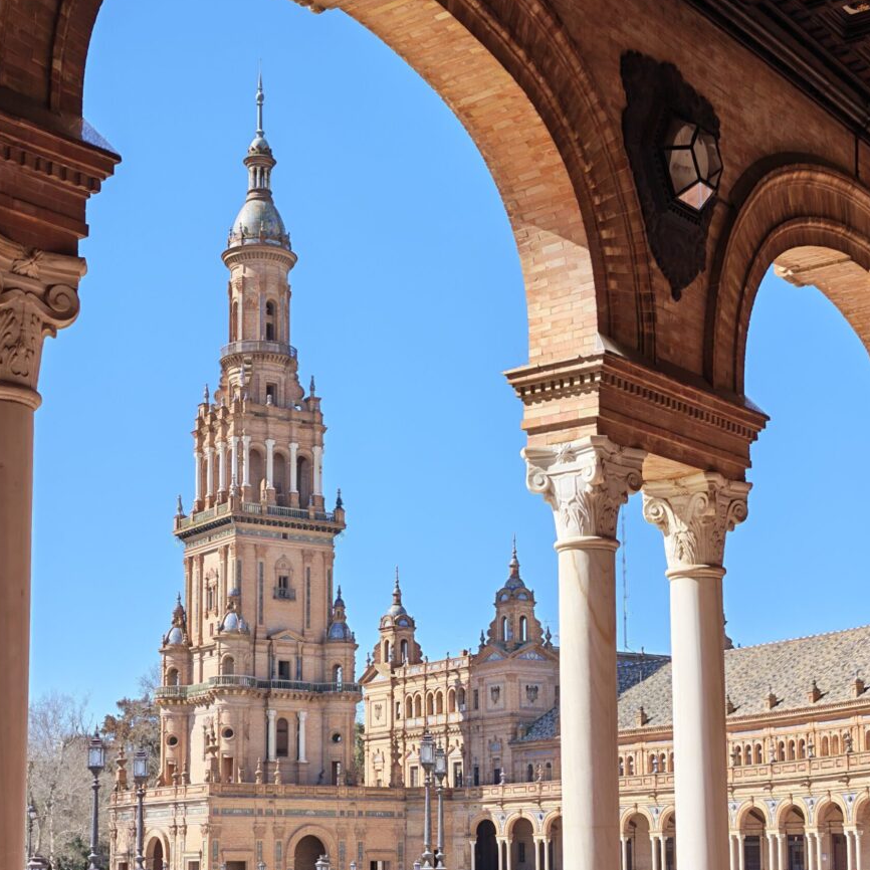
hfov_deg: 27.7
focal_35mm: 62
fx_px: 1763
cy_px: 648
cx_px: 406
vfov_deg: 27.4
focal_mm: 6.55
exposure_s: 1/1400
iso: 50
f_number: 1.6
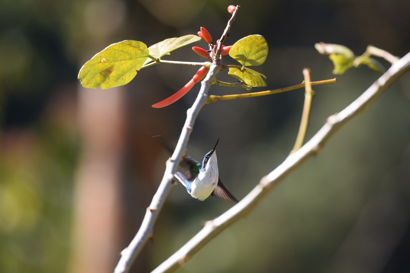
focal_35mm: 450
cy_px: 136
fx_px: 5125
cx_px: 205
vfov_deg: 3.1
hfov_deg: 4.6
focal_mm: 300
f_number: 4
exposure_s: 1/500
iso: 160
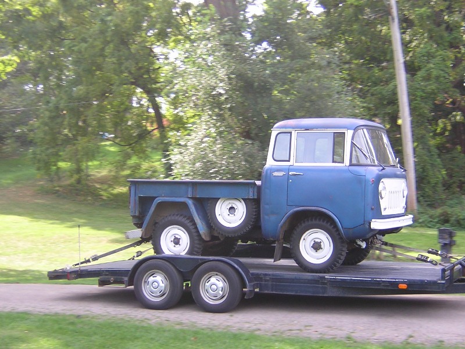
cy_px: 174
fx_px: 887
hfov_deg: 29.4
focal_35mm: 66
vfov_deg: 22.3
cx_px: 232
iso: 100
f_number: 3.5
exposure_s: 1/65.4
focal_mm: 8.6
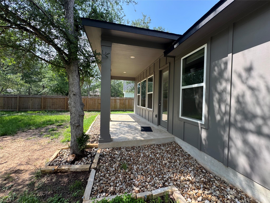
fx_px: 109
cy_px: 102
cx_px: 135
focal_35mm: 14
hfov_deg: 102.1
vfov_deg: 85.7
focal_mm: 2.22
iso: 40
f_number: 2.2
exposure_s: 1/399
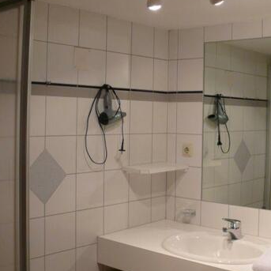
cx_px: 181
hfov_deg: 31.9
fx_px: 469
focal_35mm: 53
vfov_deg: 32.2
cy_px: 125
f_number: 2.8
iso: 200
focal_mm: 7.4
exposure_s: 1/25
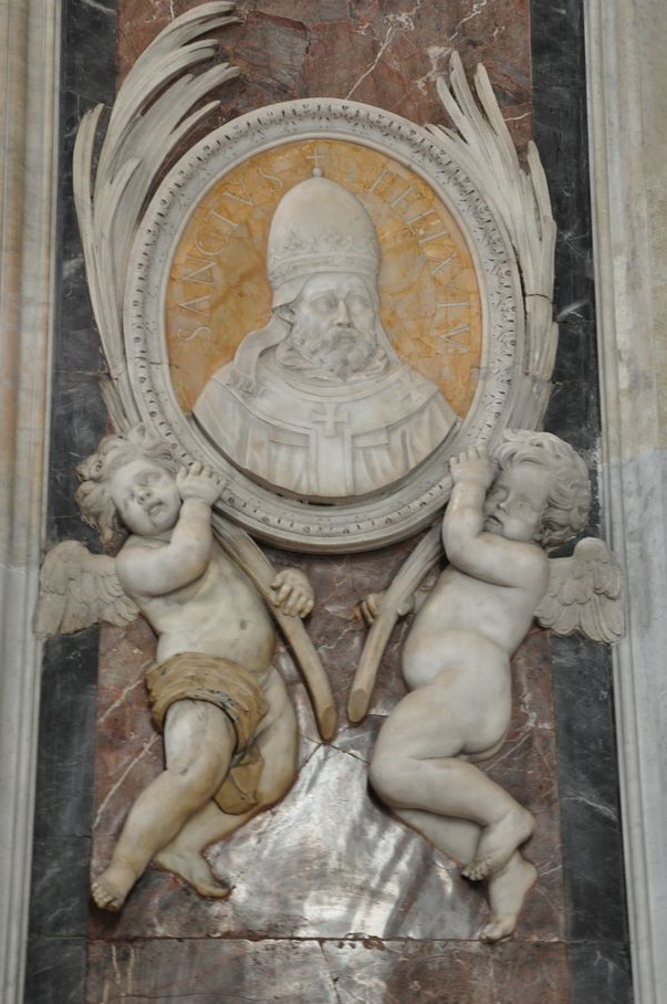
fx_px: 2452
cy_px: 462
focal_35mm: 88
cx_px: 333
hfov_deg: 15.5
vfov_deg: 23.1
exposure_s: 1/10
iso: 800
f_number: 6.3
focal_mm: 52
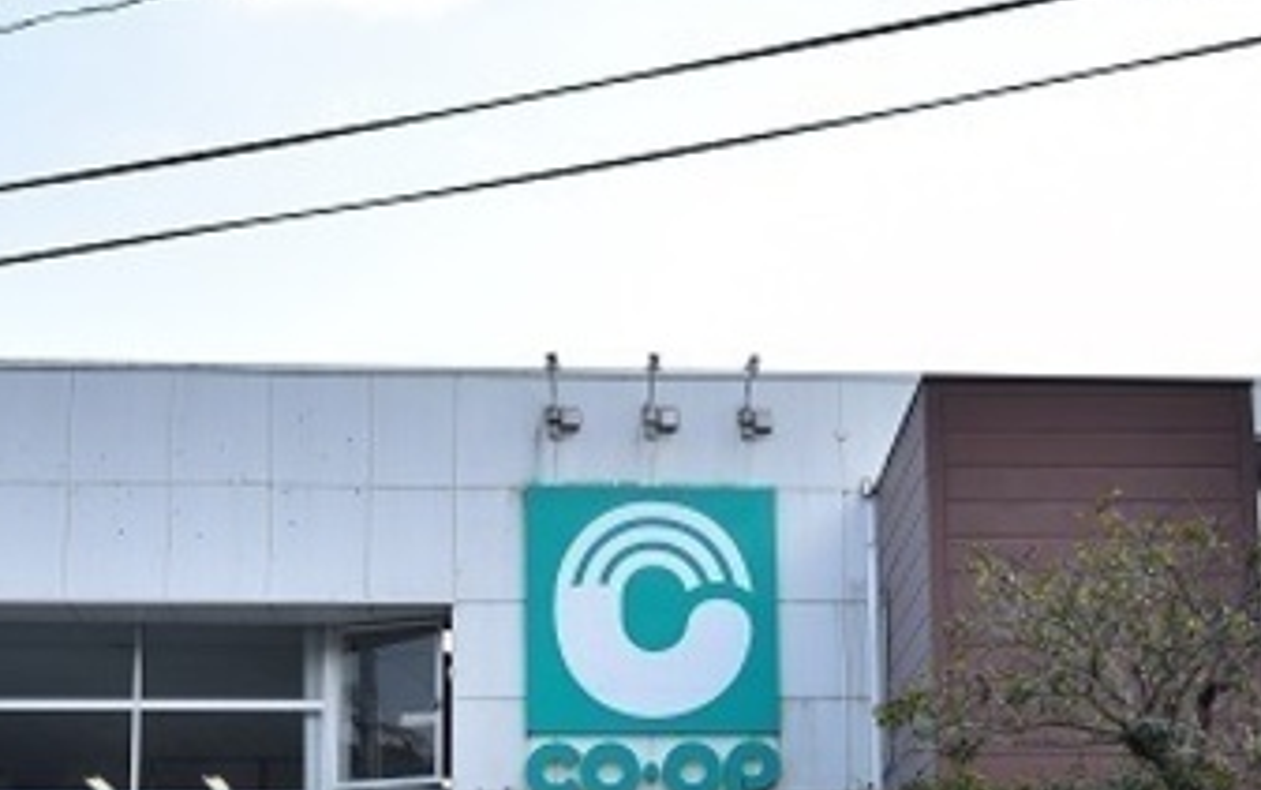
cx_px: 763
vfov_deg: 18.7
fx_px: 2338
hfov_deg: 30.1
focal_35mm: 68
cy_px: 788
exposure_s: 1/400
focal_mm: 20
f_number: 4.5
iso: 160
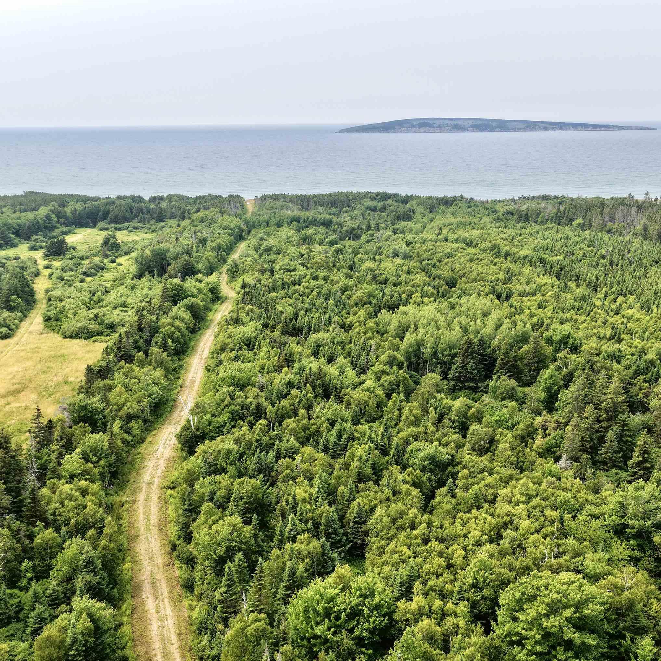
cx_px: 369
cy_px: 328
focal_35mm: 36
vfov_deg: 46.0
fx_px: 778
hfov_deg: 46.0
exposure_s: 1/725
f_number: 2.8
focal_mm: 14.45
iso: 130
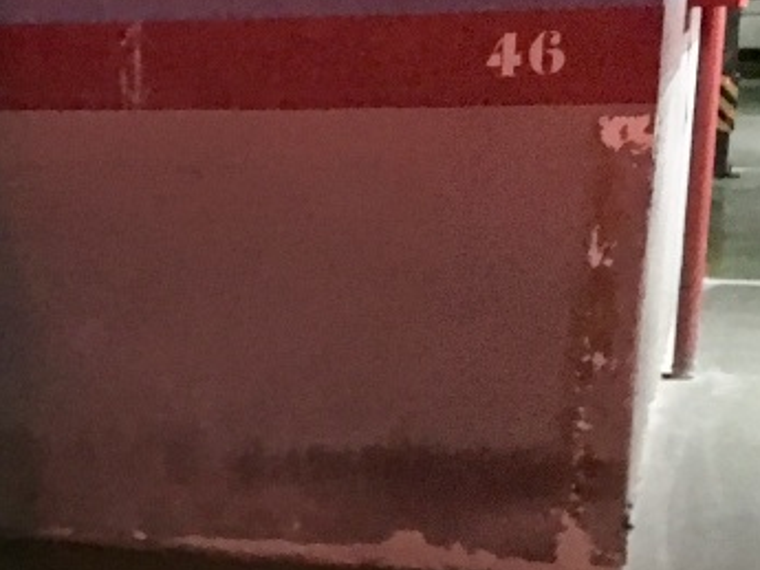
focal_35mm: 86
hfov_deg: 21.9
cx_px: -2
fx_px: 1889
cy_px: 513
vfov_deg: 16.9
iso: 250
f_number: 2.2
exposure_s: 1/4
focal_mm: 4.15
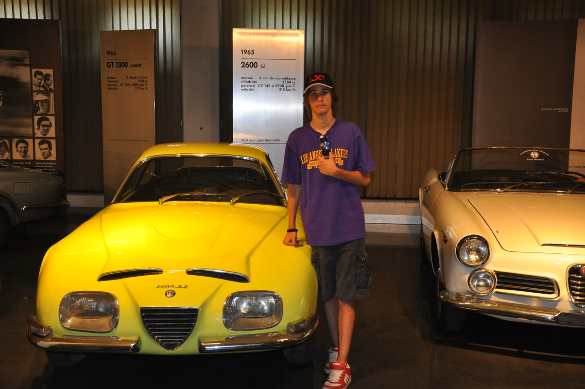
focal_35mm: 48
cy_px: 194
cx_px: 292
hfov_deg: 41.2
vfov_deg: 28.0
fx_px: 779
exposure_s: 1/125
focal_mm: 32
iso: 800
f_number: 4.2
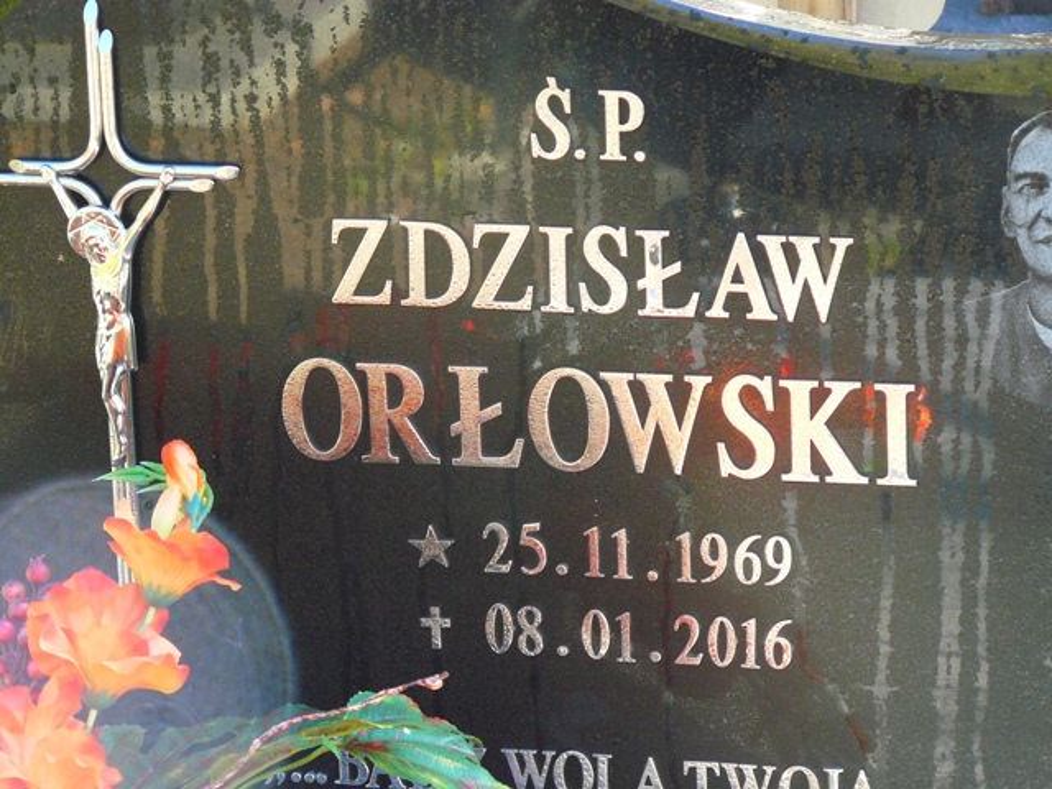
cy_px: 394
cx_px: 526
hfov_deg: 13.7
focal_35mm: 144
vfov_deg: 10.3
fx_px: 4376
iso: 250
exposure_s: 1/125
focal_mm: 24.1
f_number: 3.3
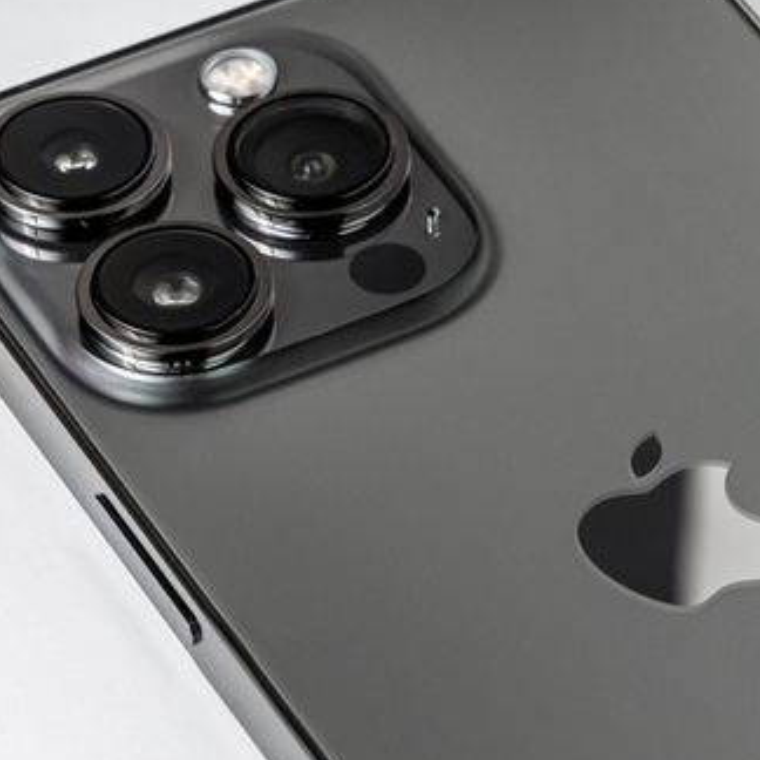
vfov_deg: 5.0
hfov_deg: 5.0
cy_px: 552
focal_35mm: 352
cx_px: 741
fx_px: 8743
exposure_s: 1/200
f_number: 16
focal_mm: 105
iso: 200
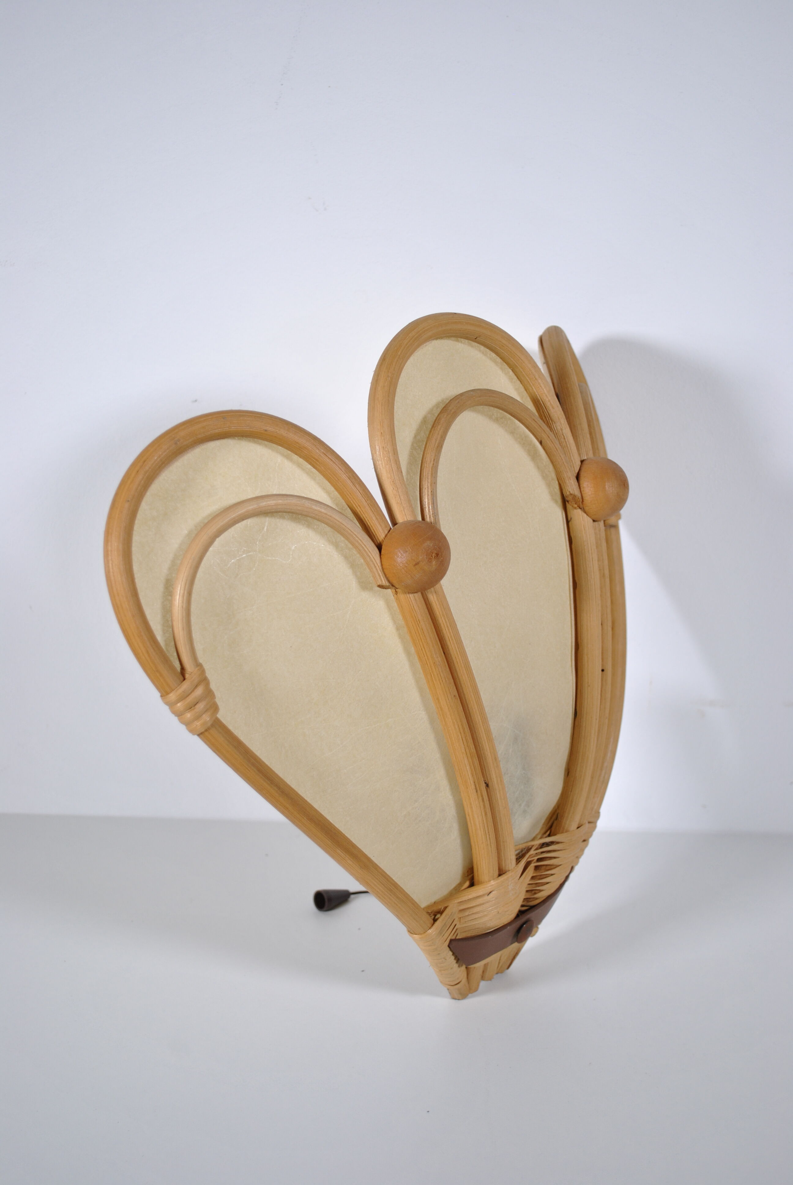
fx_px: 1581
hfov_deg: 28.2
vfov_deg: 41.1
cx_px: 396
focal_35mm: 48
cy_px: 592
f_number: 4.8
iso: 200
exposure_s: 1/80
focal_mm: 32
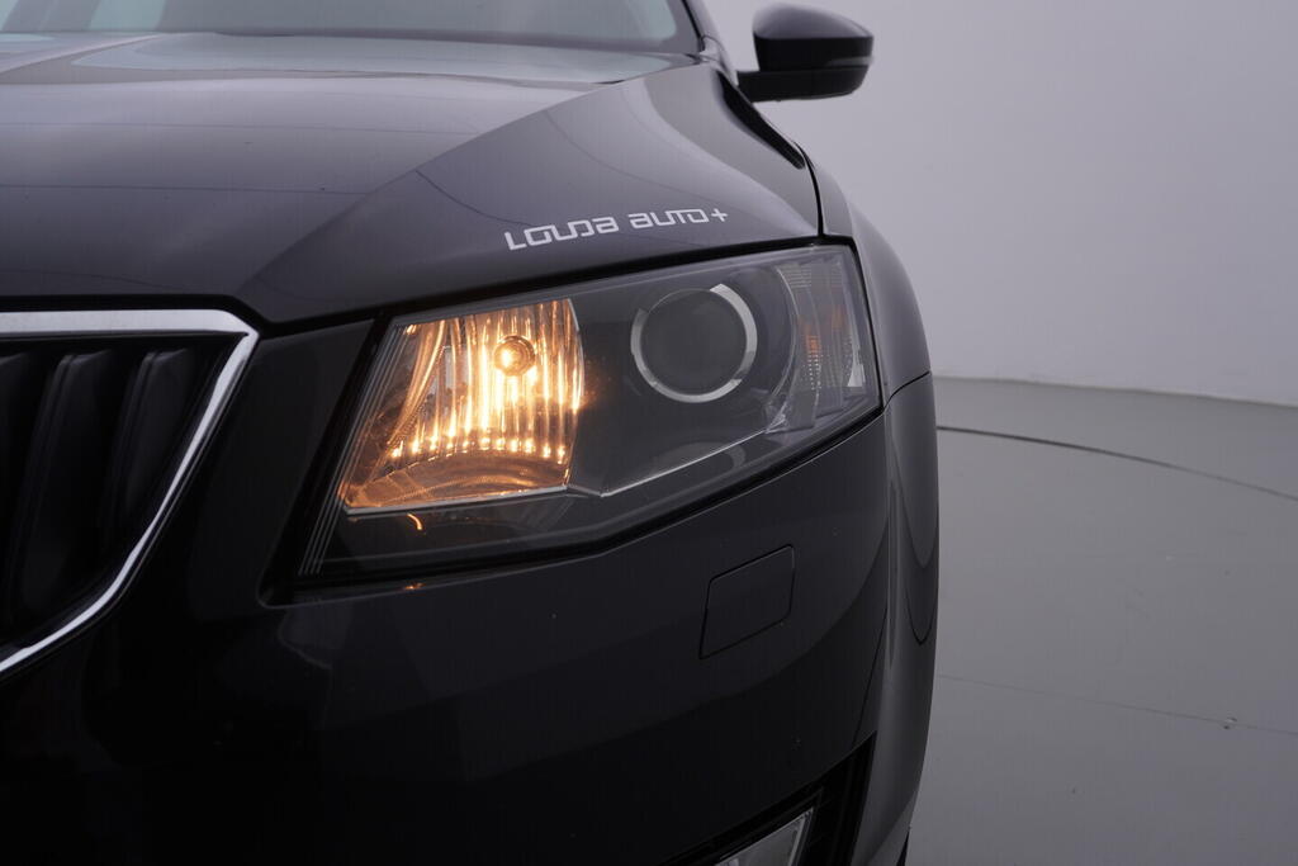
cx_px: 649
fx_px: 1298
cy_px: 433
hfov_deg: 53.1
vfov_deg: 36.9
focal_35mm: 36
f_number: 5
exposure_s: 1/125
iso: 125
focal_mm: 24
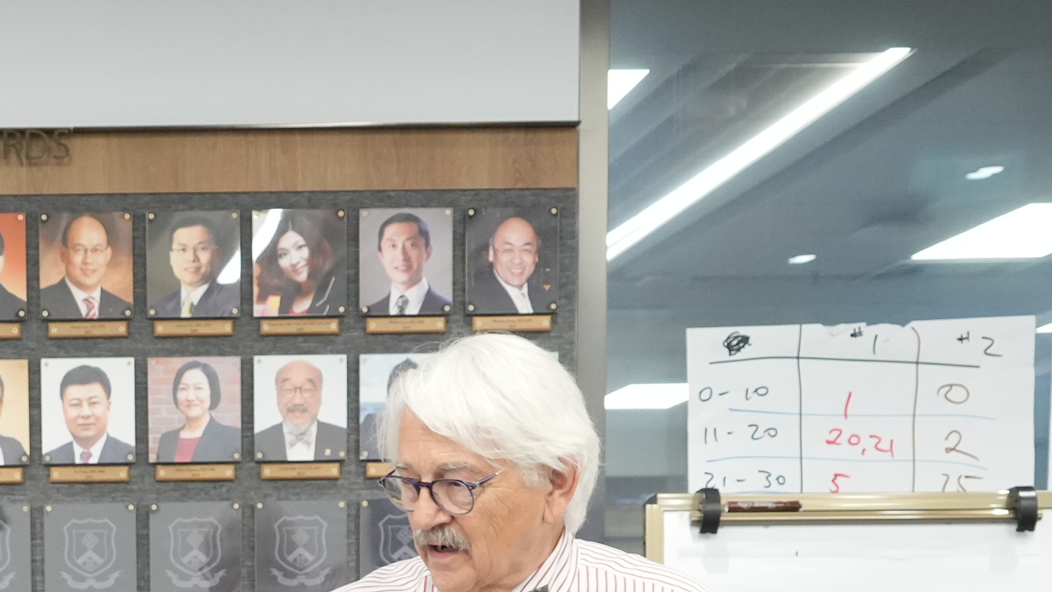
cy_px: 928
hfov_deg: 24.4
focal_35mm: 84
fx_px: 2343
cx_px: 65
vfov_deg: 13.4
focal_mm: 30
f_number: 5.6
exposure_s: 1/125
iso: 4000
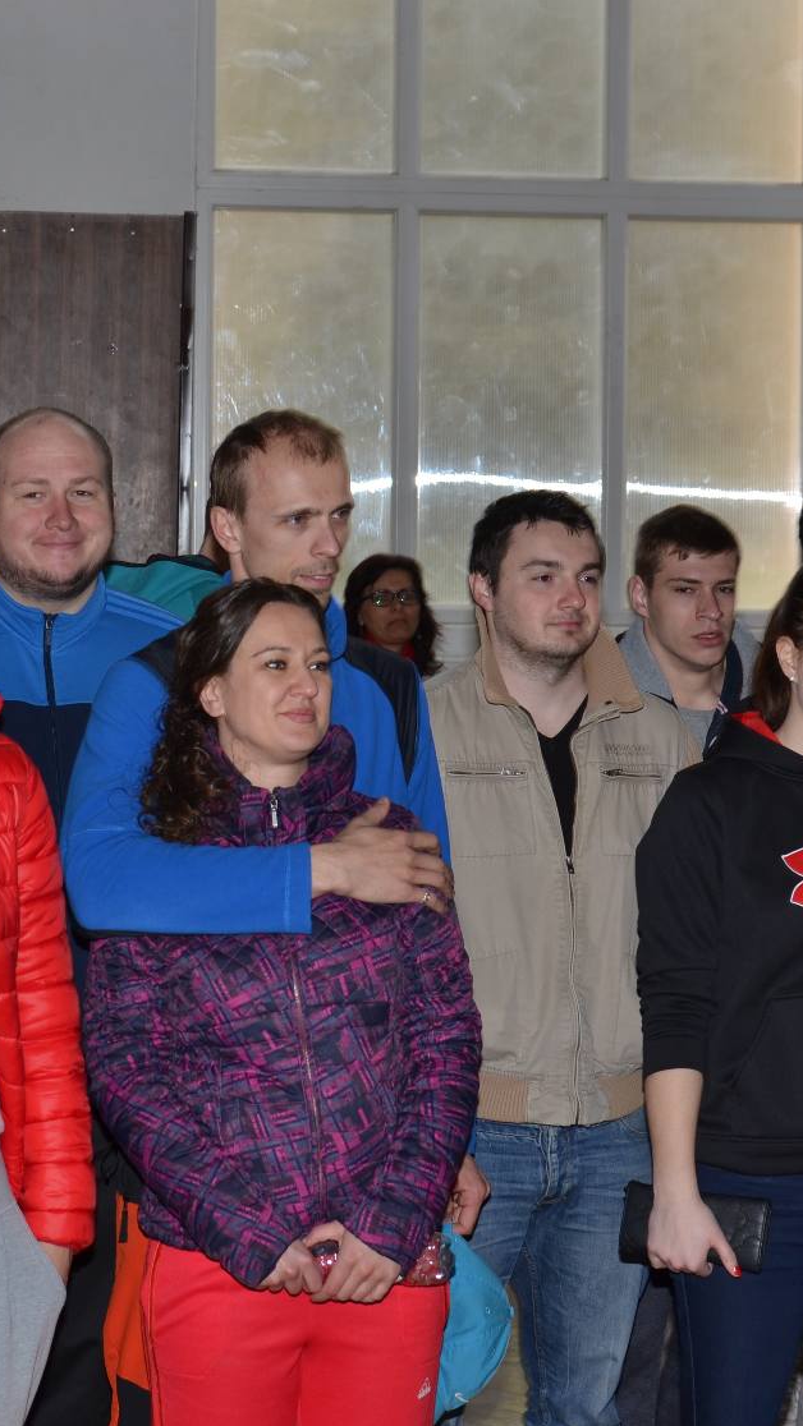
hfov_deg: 14.5
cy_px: 713
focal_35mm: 83
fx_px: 3133
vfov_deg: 25.7
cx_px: 199
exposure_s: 1/60
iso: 100
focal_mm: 35
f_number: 5.6
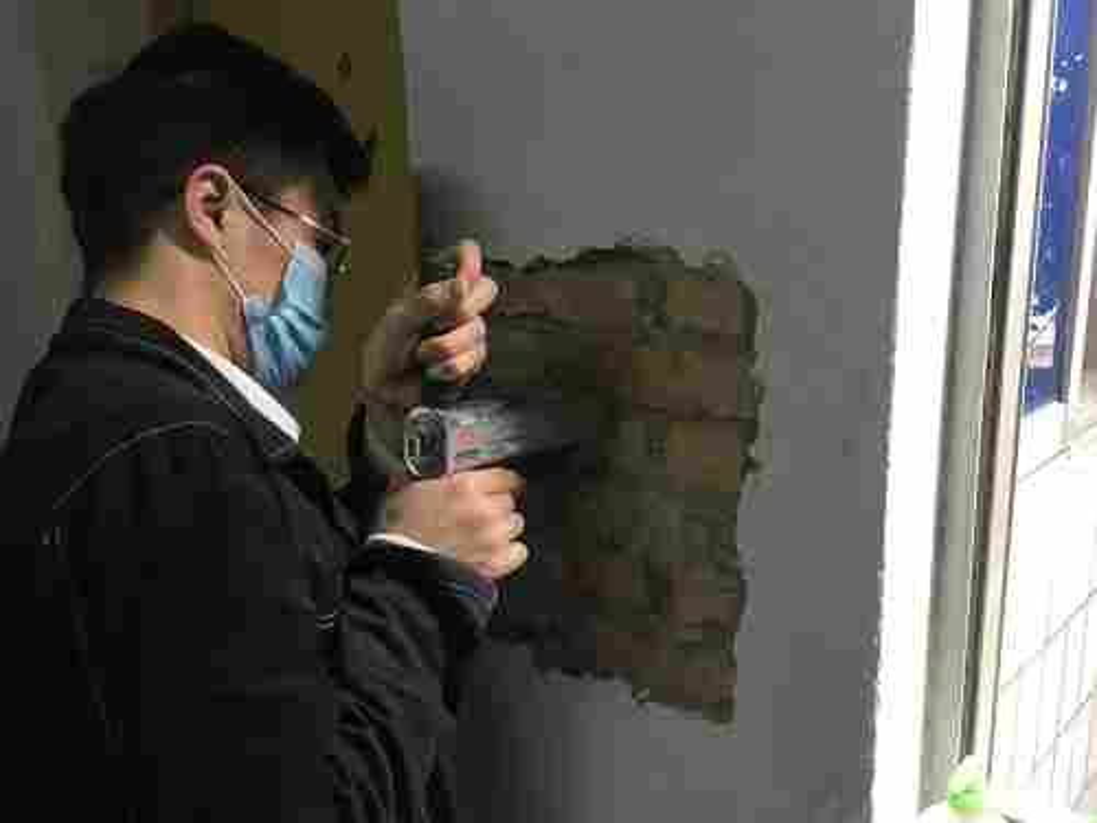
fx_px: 919
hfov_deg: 61.7
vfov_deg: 48.2
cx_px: 548
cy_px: 412
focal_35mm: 29
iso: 80
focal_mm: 4.15
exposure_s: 1/33
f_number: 2.2
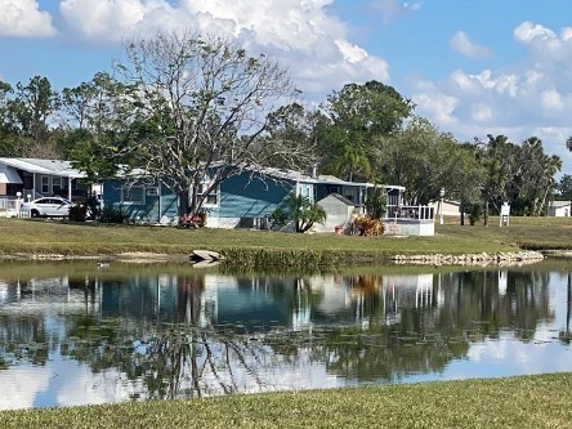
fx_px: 1983
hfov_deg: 16.4
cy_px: 423
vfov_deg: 12.2
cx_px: 352
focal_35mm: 120
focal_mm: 6
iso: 20
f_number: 2
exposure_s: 1/1845
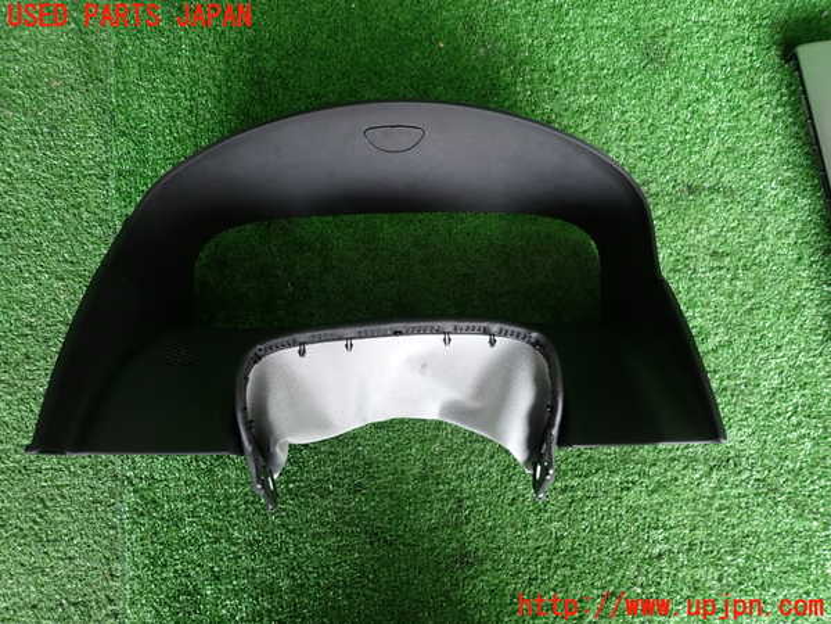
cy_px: 312
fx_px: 600
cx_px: 416
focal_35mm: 25
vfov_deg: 54.9
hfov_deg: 69.4
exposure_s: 1/40
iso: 200
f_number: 2
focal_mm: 4.5
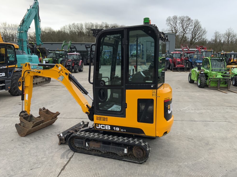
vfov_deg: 46.8
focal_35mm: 30
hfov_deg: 60.0
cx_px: 120
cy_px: 88
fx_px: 205
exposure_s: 1/719
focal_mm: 3
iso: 16
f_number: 1.8
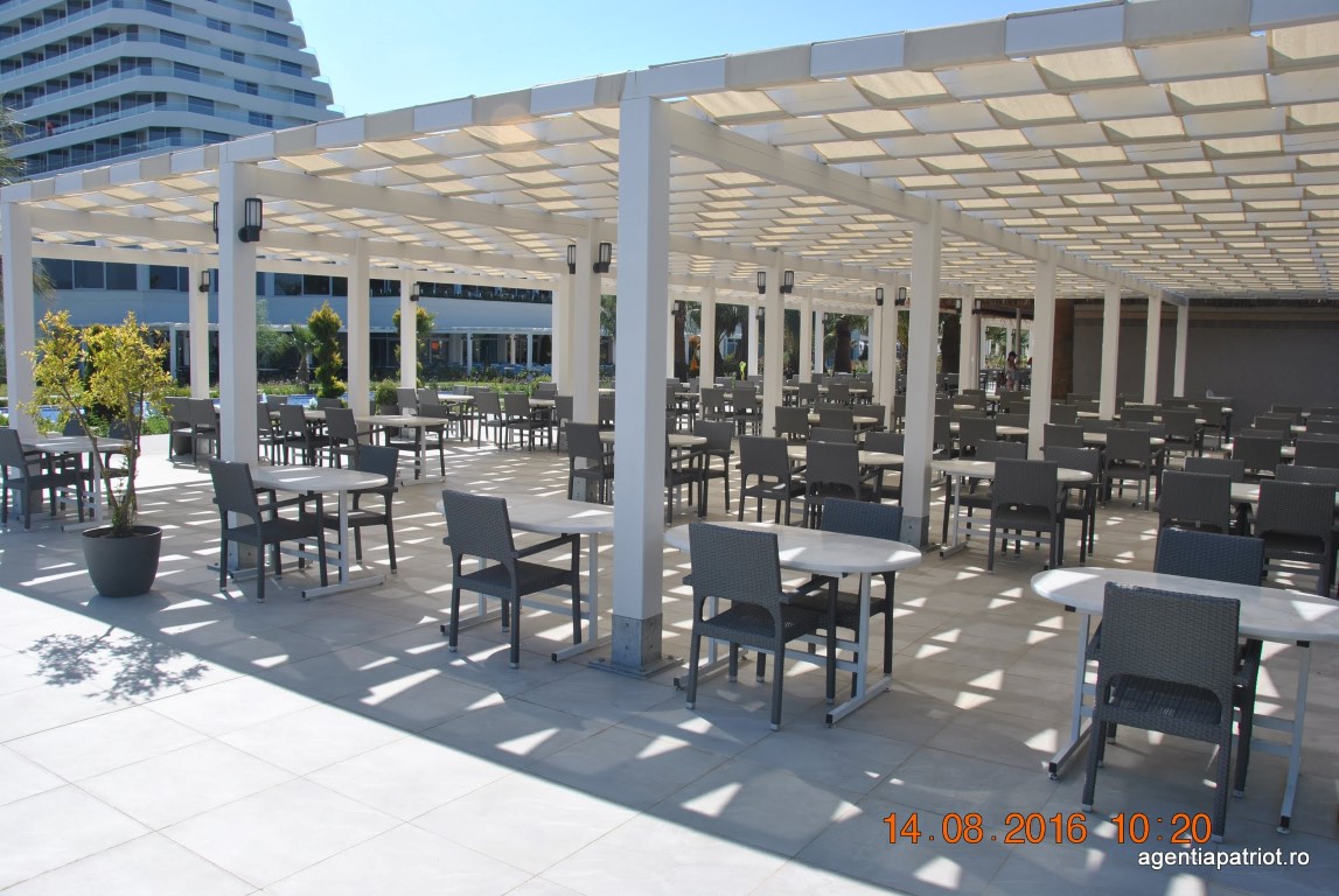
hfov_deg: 67.3
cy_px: 448
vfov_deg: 48.1
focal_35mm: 27
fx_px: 1006
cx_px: 670
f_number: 8
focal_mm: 18
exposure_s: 1/250
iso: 100
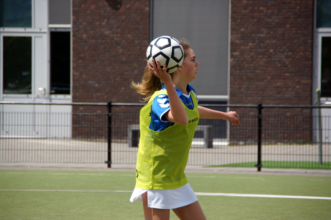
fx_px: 2205
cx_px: 166
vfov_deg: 5.7
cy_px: 110
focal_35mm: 240
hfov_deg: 8.6
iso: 160
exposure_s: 1/800
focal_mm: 160
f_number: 6.3
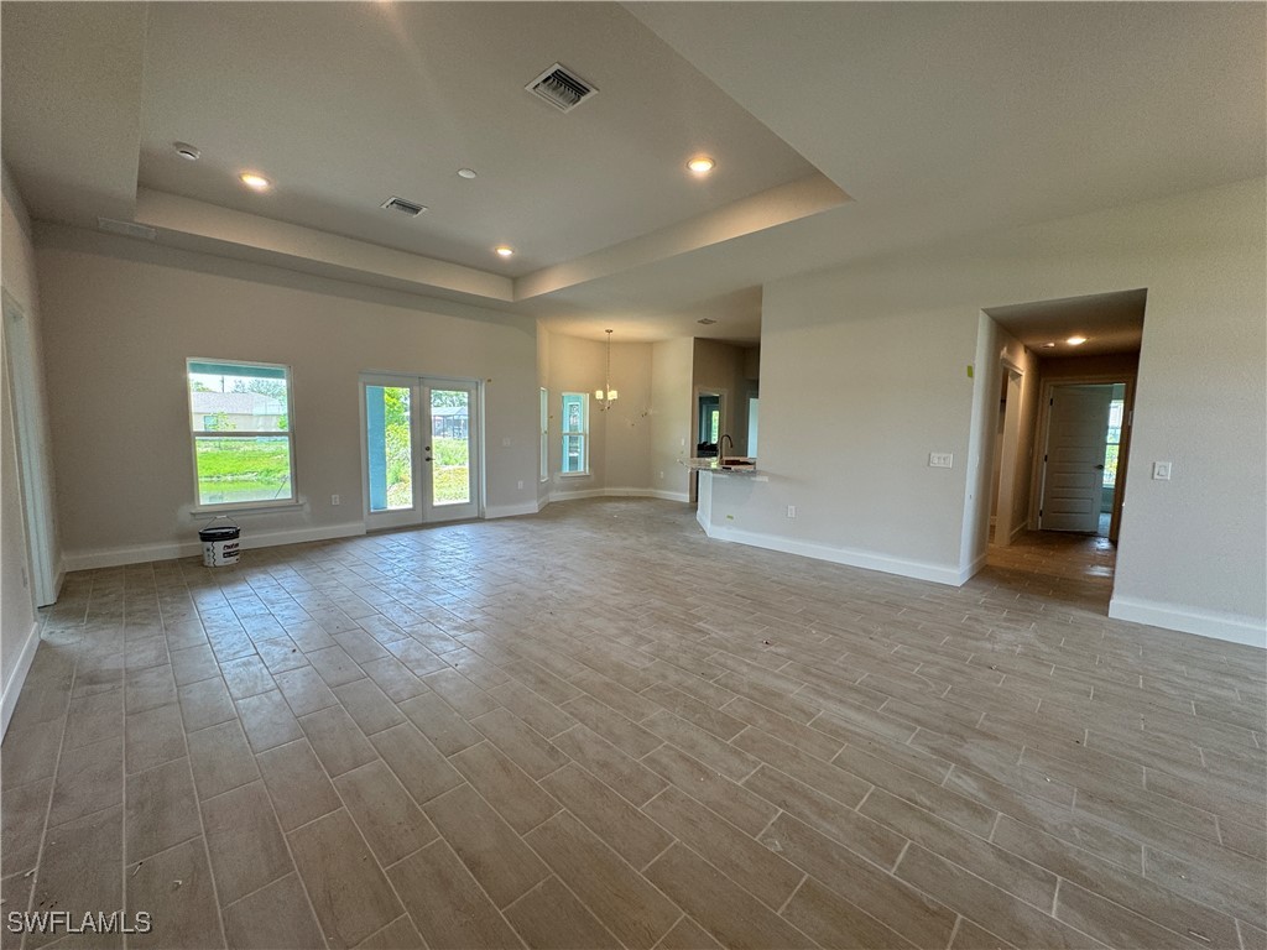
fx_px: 512
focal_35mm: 14
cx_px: 634
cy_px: 475
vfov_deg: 85.7
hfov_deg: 102.1
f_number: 2.2
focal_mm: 2.22
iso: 100
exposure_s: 1/120
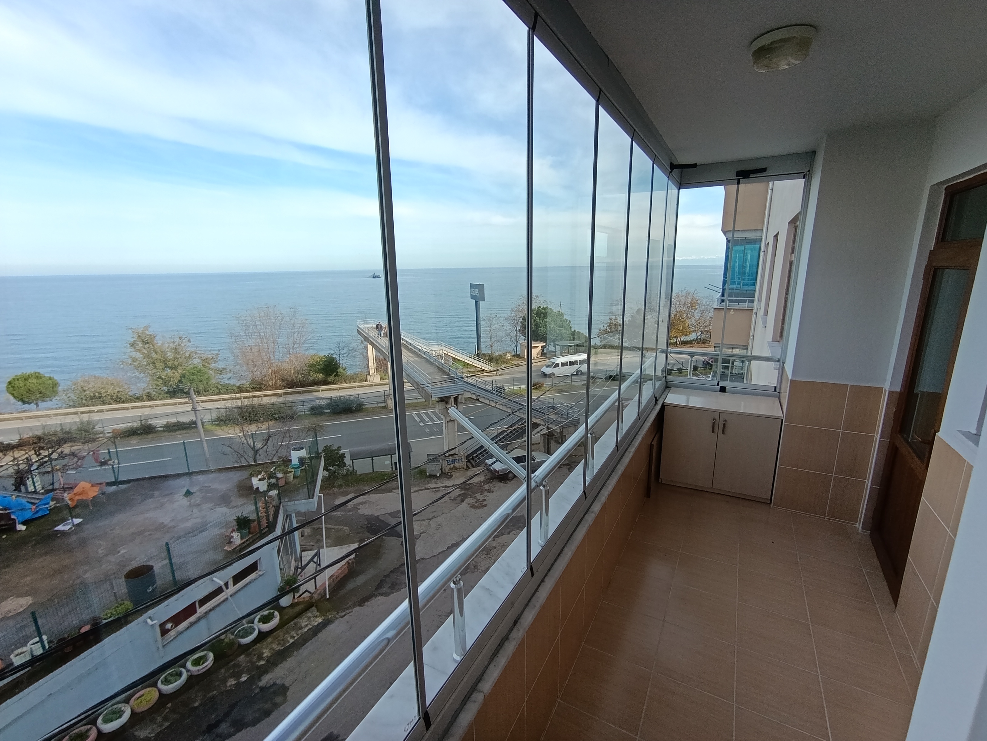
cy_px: 370
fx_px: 456
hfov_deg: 94.5
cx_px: 494
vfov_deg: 78.1
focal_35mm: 16
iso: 50
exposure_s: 1/511
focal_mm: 1.65
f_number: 2.2
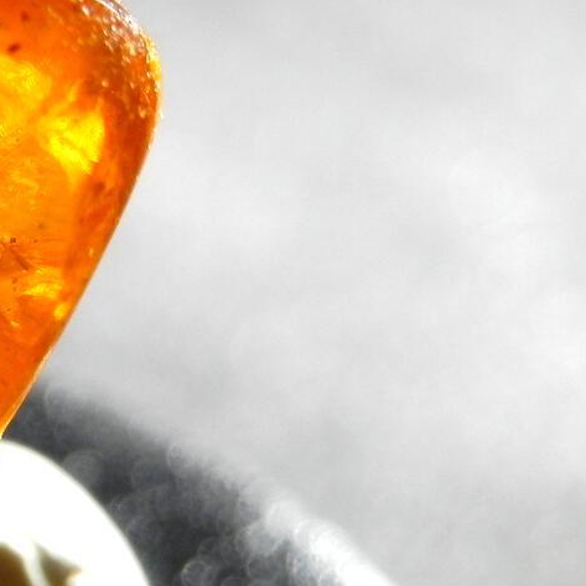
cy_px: 321
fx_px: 4252
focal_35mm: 222
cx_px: -175
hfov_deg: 7.8
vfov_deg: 7.9
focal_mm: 16.9
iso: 160
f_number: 4
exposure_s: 1/49.8
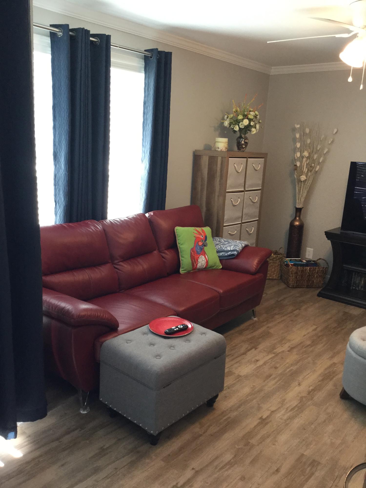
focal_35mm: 31
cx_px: 183
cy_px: 244
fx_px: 437
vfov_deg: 58.4
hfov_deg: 45.4
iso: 64
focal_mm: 3.3
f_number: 2.4
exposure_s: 1/30
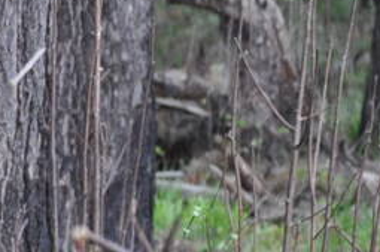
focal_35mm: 990
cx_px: -748
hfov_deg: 2.1
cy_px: 484
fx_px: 10432
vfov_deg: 1.4
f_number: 5.6
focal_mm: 105
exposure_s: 1/60
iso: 450
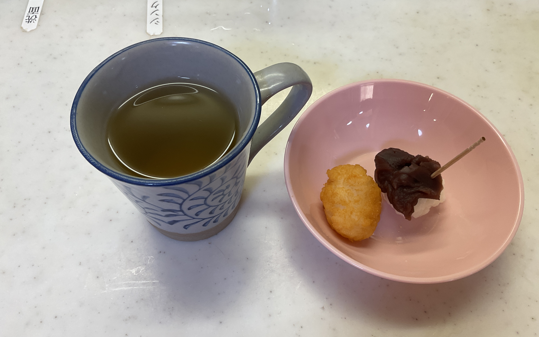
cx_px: 267
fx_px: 455
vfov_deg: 40.6
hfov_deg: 61.2
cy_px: 171
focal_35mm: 31
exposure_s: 1/60
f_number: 1.8
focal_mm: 3
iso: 40
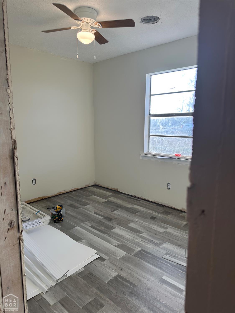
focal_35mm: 24
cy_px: 156
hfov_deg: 56.8
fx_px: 217
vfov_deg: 71.6
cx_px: 118
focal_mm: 6.86
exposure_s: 1/159
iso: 100
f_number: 1.78
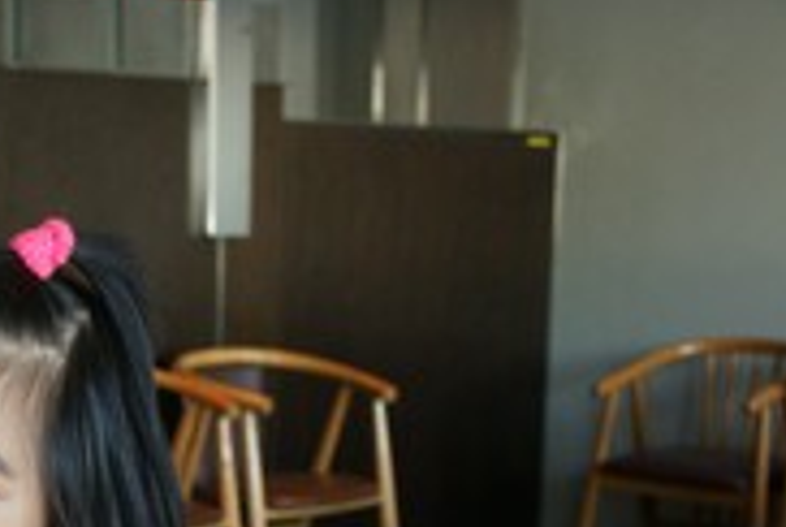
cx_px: -26
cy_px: 525
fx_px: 1728
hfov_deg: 24.3
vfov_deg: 17.0
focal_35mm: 79
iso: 800
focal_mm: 24
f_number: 4.5
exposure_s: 1/60
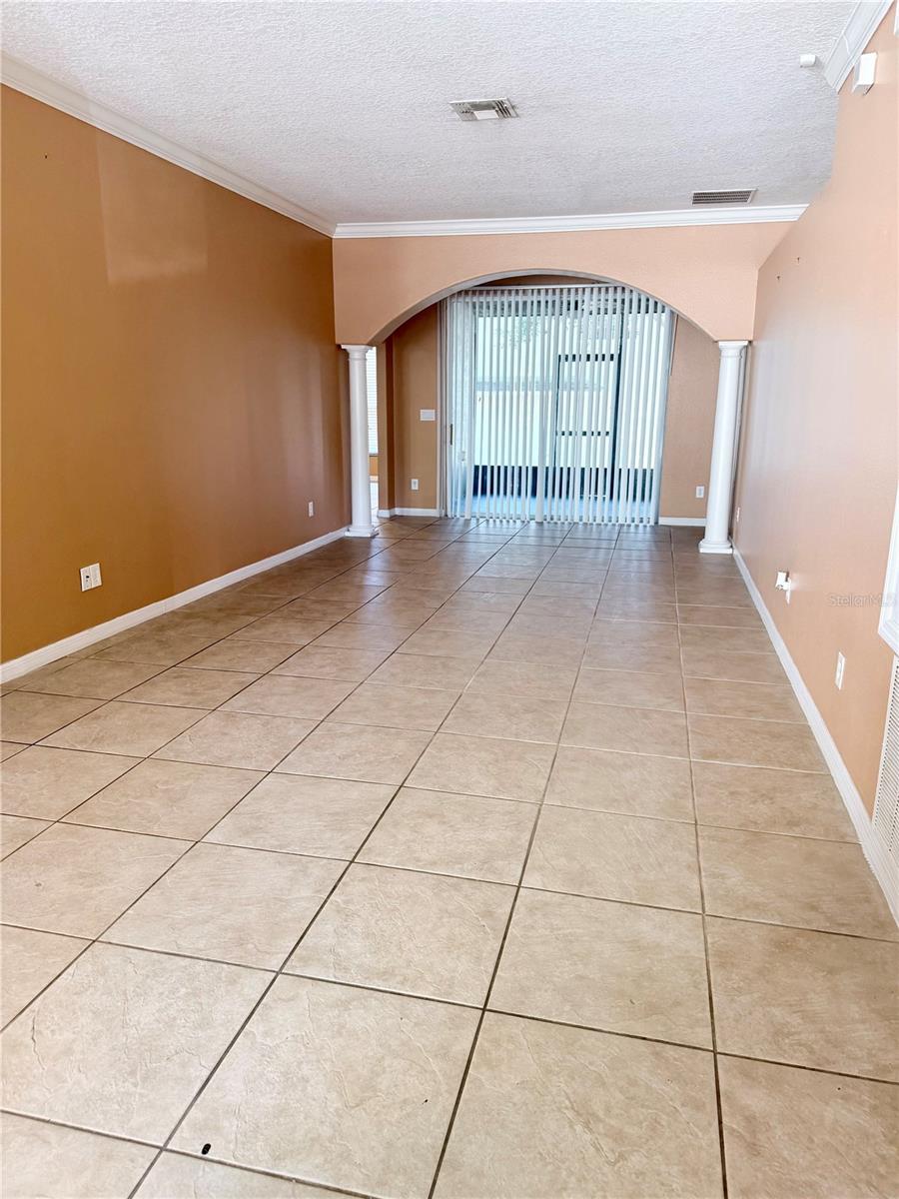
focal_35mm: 24
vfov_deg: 71.6
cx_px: 450
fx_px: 831
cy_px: 600
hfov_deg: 56.8
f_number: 1.78
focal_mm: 6.76
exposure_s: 1/71
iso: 200
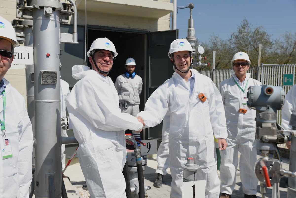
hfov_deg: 53.1
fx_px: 296
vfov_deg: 36.9
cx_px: 148
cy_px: 99
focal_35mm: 36
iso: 160
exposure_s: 1/1000
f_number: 4.5
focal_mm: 36
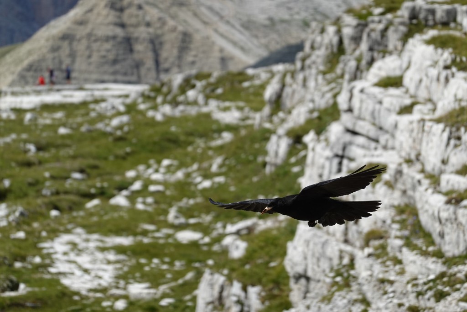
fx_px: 2595
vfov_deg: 6.9
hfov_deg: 10.3
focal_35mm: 200
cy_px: 156
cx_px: 234
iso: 100
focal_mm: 72
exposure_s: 1/800
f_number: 4.5
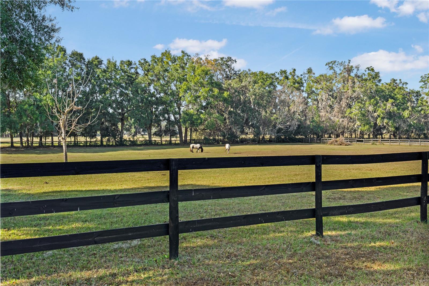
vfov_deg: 37.8
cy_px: 143
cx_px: 214
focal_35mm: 35
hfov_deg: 54.4
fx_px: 417
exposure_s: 1/100
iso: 400
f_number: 8
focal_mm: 35
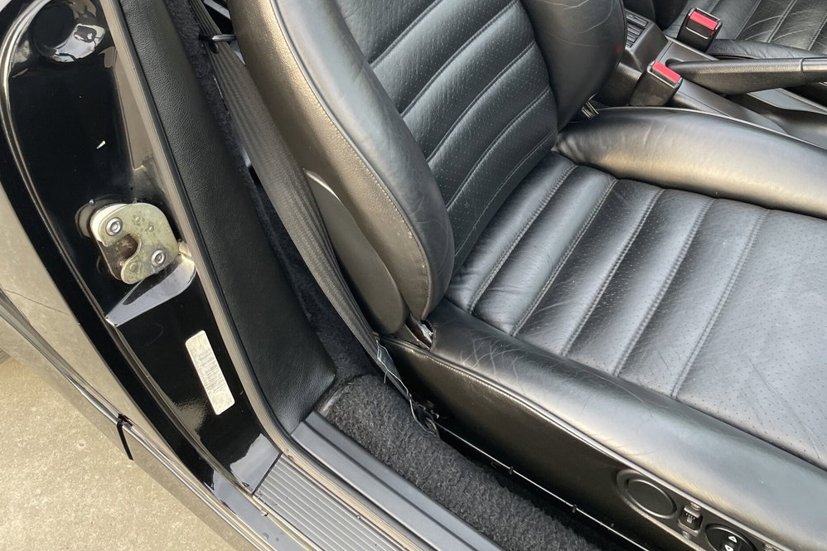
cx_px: 404
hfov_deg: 51.9
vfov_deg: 33.2
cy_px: 13
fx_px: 850
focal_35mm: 37
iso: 80
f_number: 1.6
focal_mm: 4.2
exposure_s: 1/121
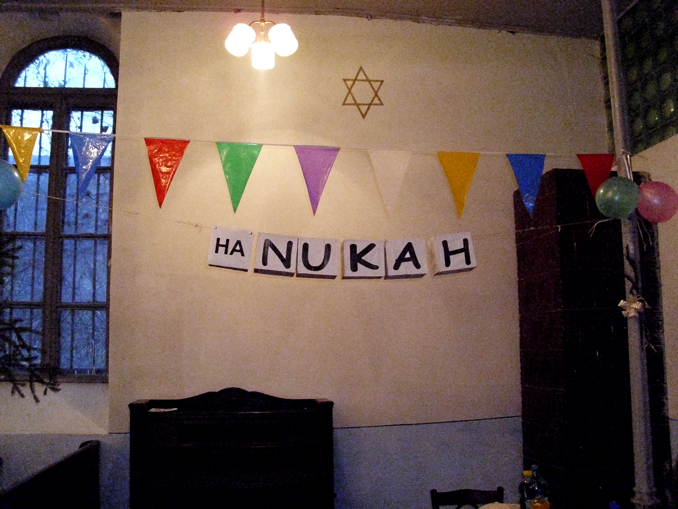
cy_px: 254
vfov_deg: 40.7
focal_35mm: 35
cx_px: 339
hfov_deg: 52.6
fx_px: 686
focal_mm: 6.2
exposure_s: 1/60
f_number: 3
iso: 800
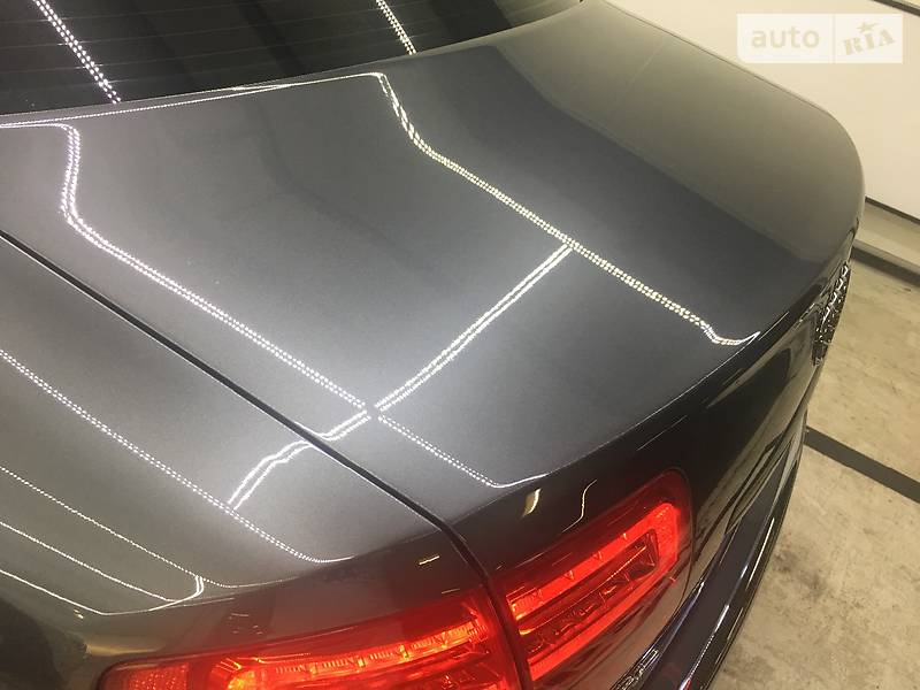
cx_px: 460
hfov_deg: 61.7
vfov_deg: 48.2
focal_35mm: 29
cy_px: 345
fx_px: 771
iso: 50
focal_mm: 4.2
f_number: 2.2
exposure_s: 1/17
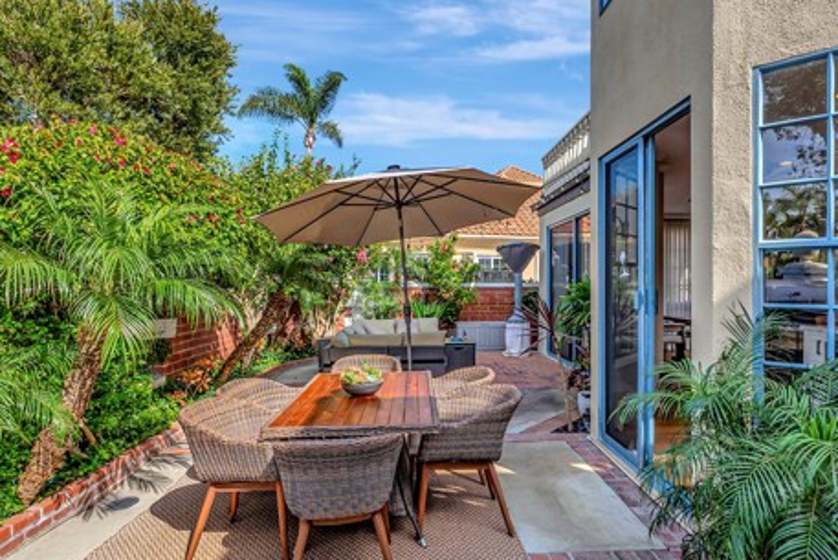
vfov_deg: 59.5
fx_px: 489
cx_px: 444
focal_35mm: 21
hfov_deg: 81.1
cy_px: 271
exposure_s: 1/320
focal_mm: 10
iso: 125
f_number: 6.3
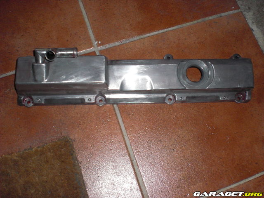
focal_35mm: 38
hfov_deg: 49.0
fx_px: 290
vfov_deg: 37.7
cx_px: 132
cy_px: 99
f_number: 3.1
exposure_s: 1/60
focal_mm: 6.3
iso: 200
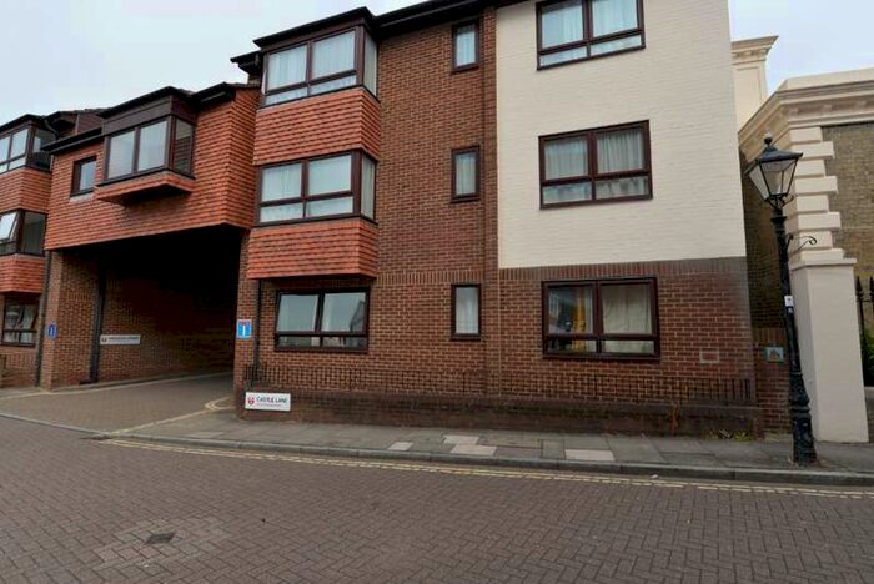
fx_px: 437
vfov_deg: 67.5
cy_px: 292
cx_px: 437
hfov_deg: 90.0
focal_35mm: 18
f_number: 6.3
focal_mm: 18
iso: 100
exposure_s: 1/160
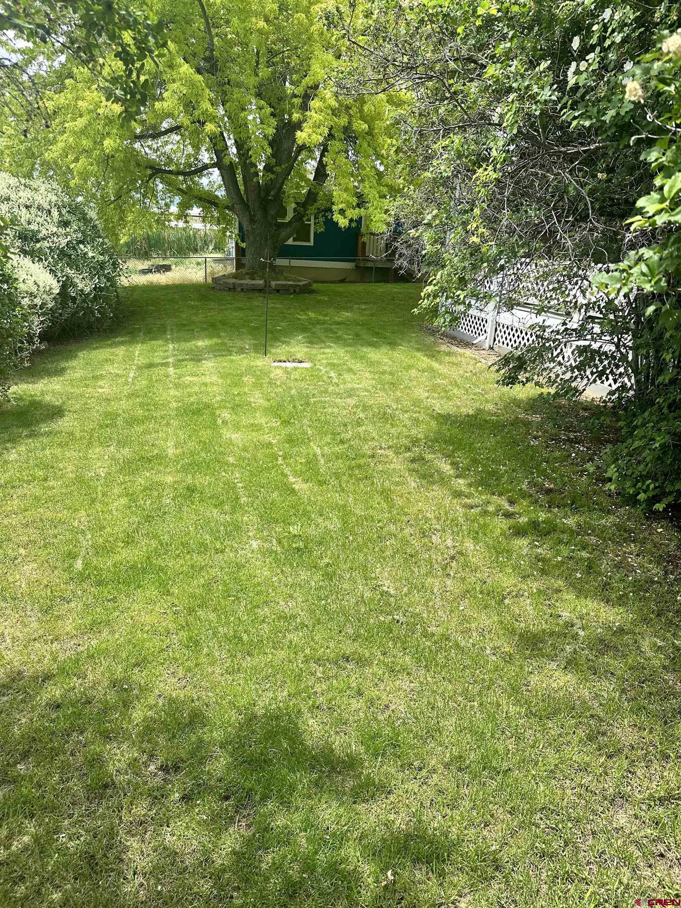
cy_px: 454
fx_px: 630
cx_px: 340
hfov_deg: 56.8
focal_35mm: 24
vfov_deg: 71.6
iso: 80
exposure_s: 1/1453
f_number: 1.78
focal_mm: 6.86
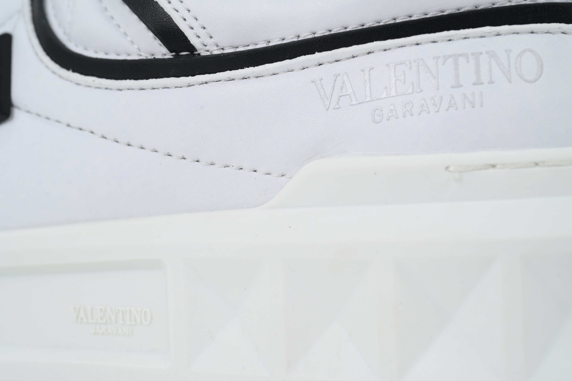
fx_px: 1446
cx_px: 286
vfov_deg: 15.0
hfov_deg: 22.4
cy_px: 190
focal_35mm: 91
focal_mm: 91
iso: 400
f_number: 11
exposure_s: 1/100
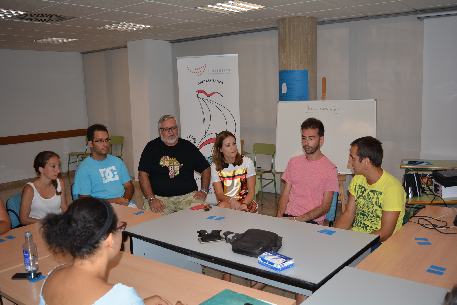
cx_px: 228
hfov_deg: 55.1
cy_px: 152
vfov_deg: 38.4
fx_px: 438
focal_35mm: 34
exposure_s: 1/200
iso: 100
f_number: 3.8
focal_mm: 23
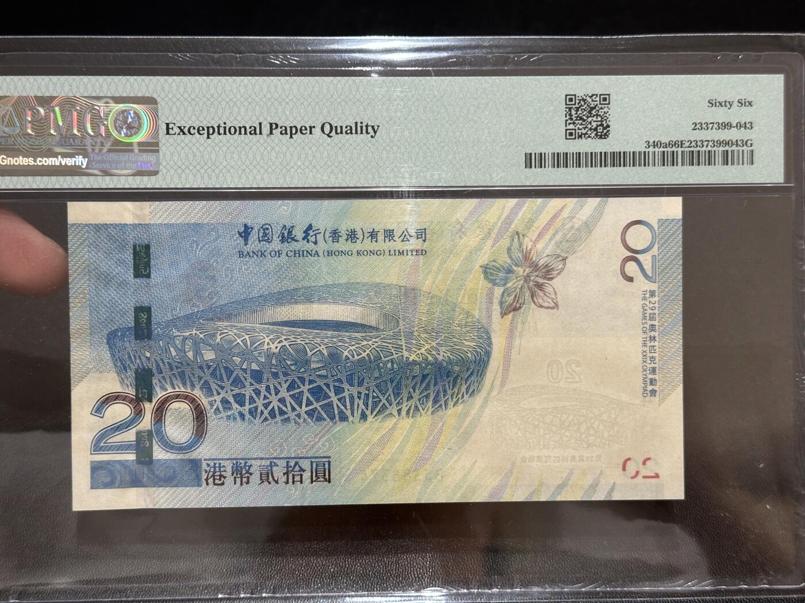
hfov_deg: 39.7
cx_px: 402
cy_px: 302
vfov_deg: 30.3
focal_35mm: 48
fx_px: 1116
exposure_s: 1/50
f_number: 1.78
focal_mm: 6.86
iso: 125
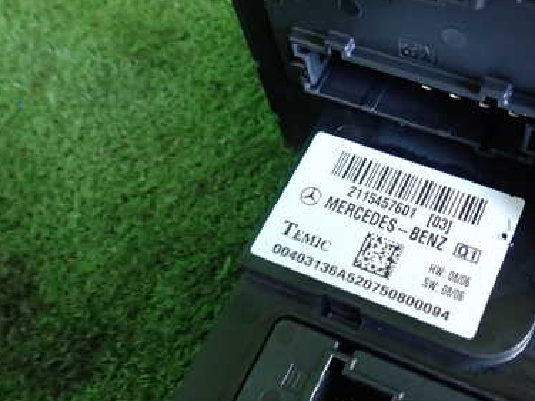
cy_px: 217
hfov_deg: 45.3
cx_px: 395
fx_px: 618
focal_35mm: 40
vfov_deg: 35.9
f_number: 2
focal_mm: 4.5
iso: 500
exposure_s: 1/30
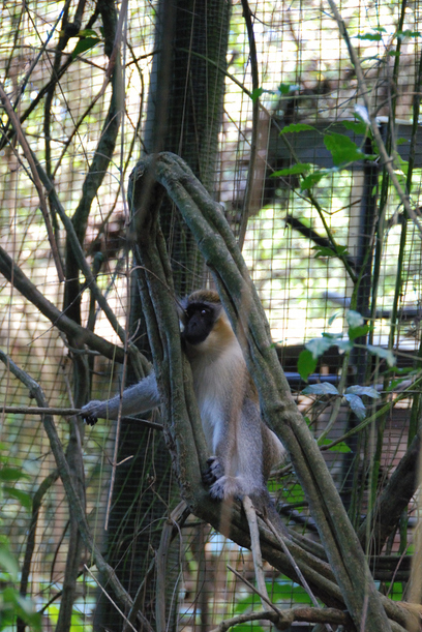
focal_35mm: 181
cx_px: 216
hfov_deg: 7.6
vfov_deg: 11.4
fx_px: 3171
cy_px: 342
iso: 1600
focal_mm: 105
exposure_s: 1/30
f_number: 5.6
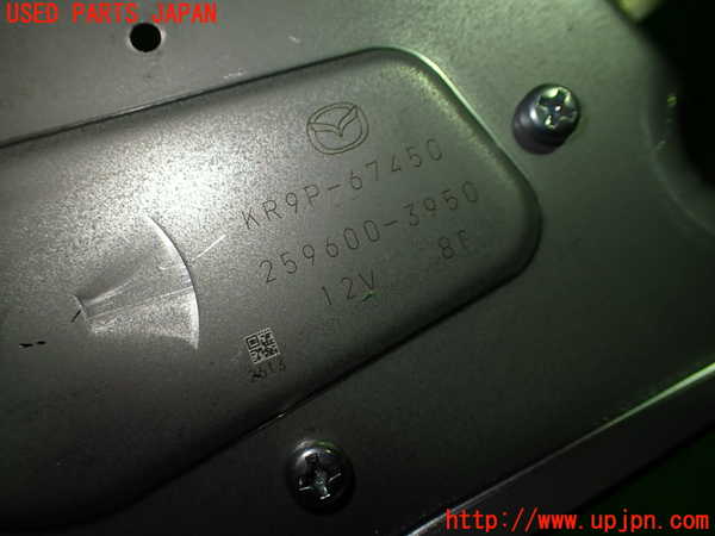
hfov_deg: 60.0
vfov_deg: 46.8
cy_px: 268
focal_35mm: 30
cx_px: 358
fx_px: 620
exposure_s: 1/160
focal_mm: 5.4
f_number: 2.3
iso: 100
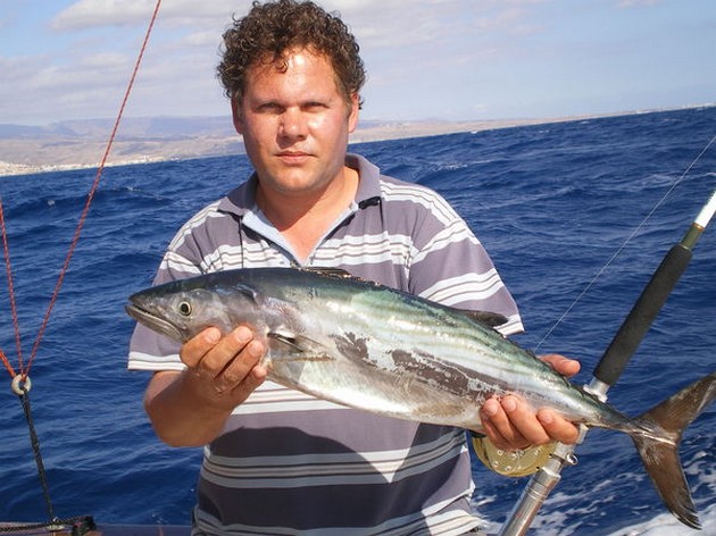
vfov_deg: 27.5
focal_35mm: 53
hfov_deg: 36.2
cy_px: 268
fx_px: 1096
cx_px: 358
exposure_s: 1/320
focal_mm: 9.3
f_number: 5.6
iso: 50
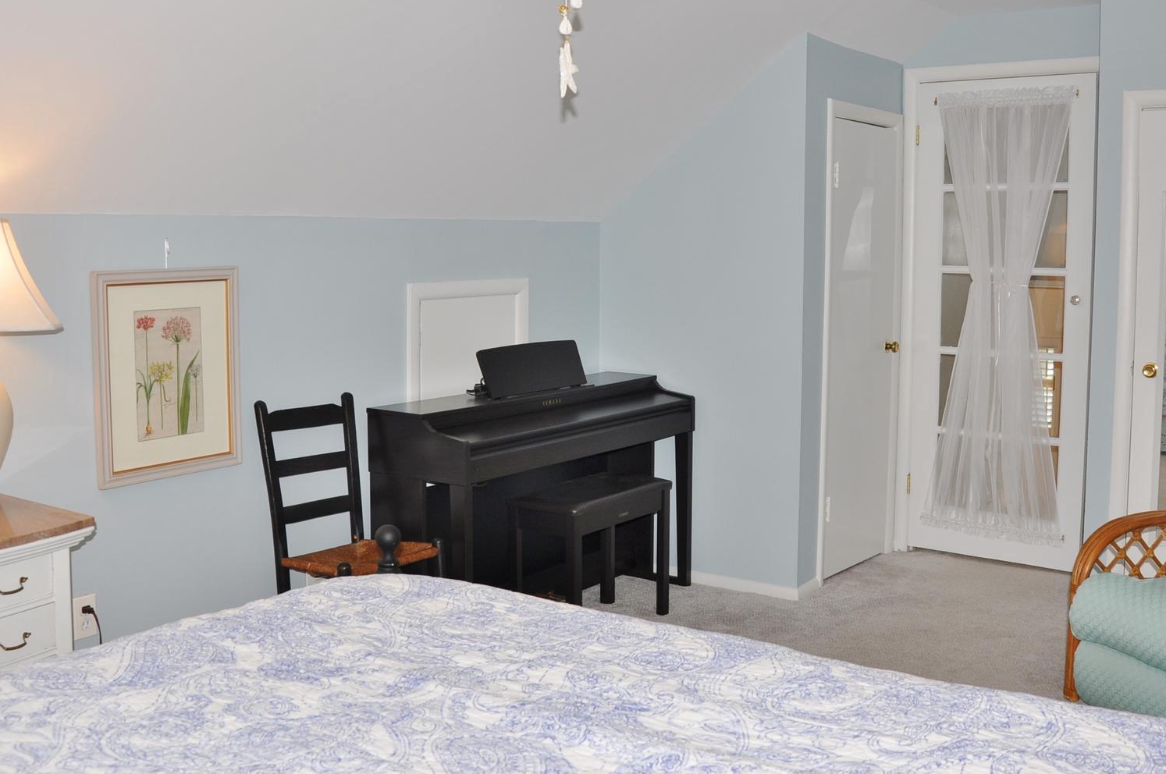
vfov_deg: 35.8
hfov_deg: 51.9
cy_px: 335
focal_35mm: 37
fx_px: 1197
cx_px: 592
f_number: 5.6
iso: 200
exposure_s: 1/60
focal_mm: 18
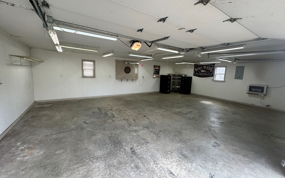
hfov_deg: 101.5
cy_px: 88
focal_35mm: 15
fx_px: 117
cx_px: 143
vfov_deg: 74.8
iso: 64
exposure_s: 1/120
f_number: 2.2
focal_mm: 2.22
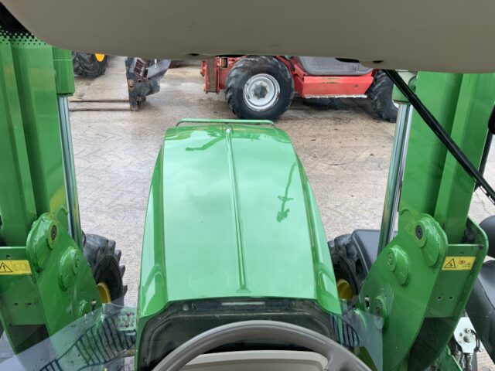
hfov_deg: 61.7
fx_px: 415
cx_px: 248
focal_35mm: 29
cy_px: 186
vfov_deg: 48.2
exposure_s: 1/77
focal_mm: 3
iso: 25
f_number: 1.8
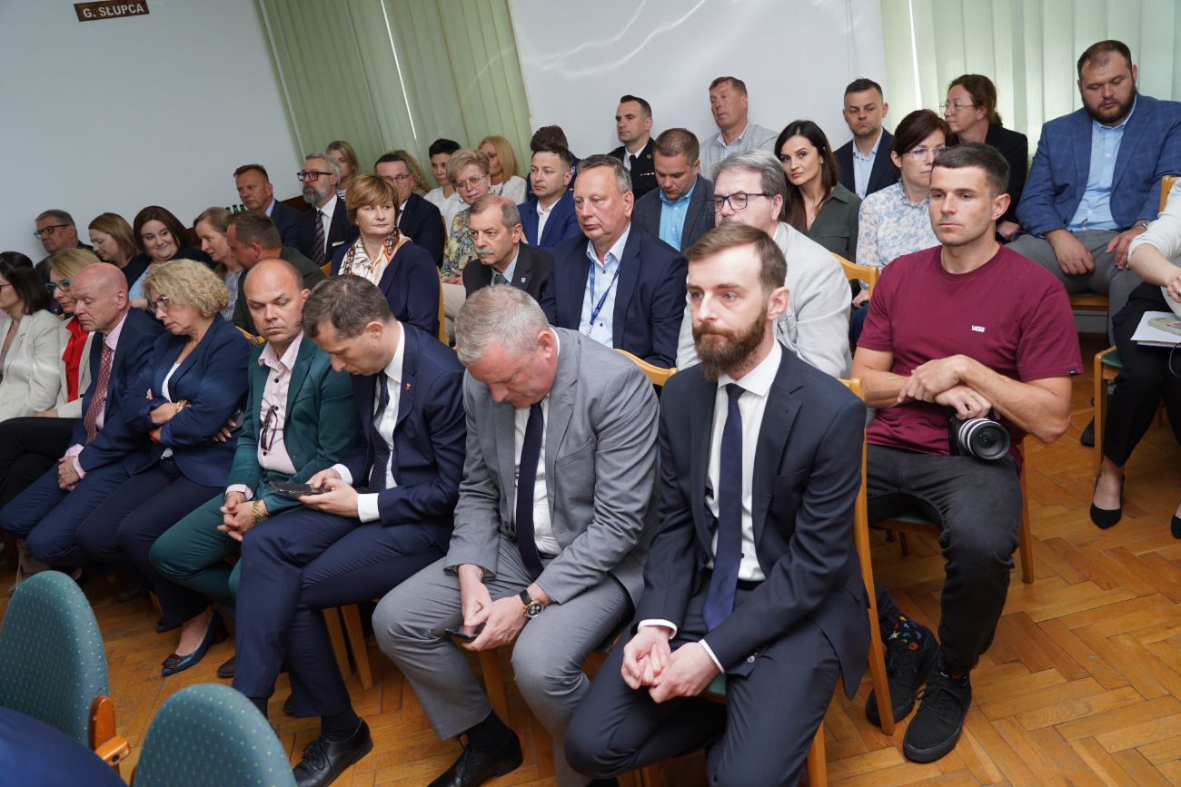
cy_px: 394
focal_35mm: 29
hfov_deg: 63.7
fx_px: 951
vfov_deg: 45.0
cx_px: 590
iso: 200
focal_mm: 29
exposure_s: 1/100
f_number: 4
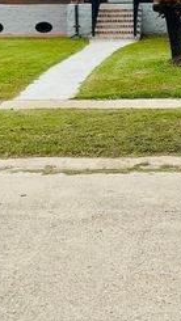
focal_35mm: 86
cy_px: 70
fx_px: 733
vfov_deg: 24.4
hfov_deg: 13.8
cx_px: 189
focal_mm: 3
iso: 16
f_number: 1.8
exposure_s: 1/1076
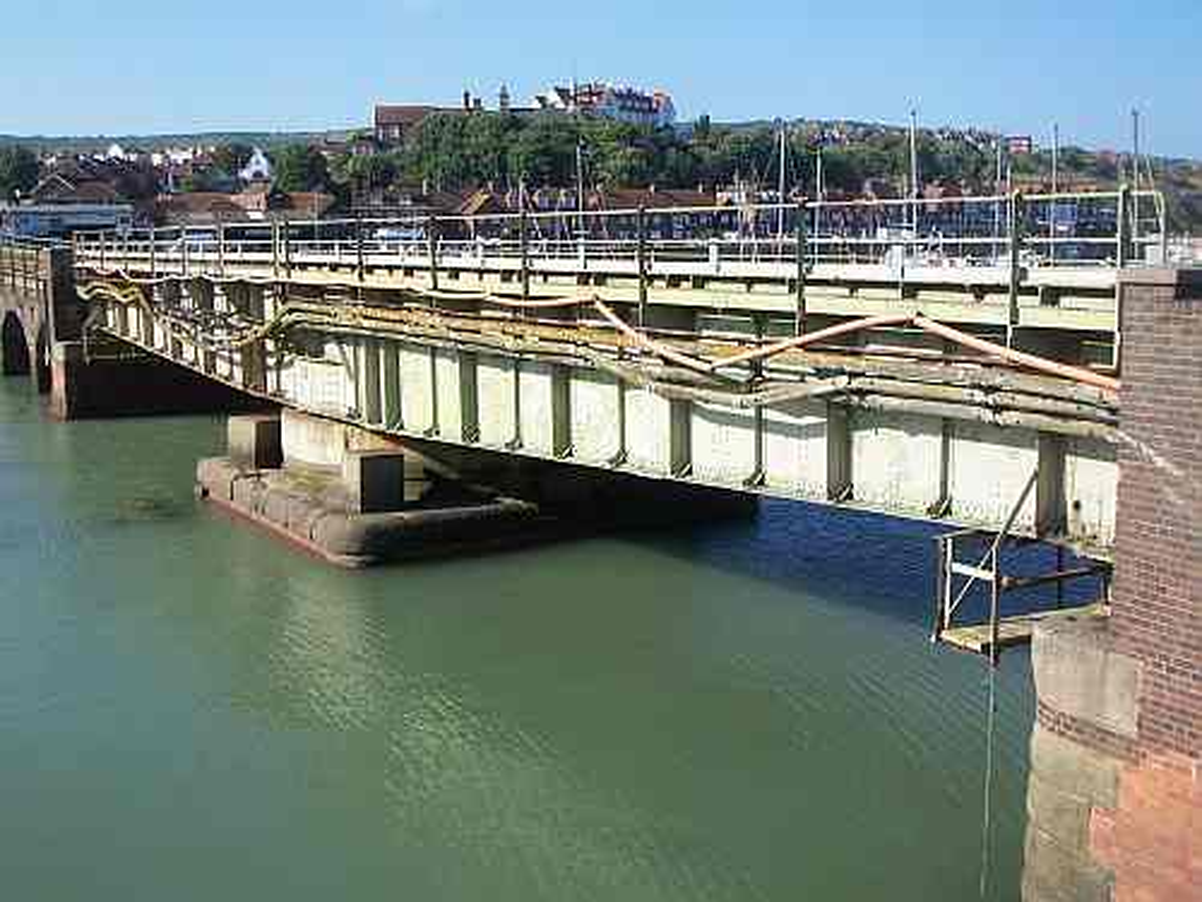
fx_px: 1354
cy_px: 451
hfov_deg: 47.9
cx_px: 601
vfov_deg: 36.8
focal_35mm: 39
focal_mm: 6.4
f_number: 3.9
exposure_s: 1/500
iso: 64
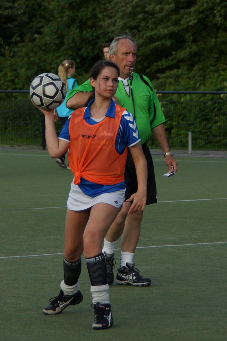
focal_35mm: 135
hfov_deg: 10.2
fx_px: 1276
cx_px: 114
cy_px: 170
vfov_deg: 15.2
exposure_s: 1/500
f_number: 5.6
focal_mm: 90
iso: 400
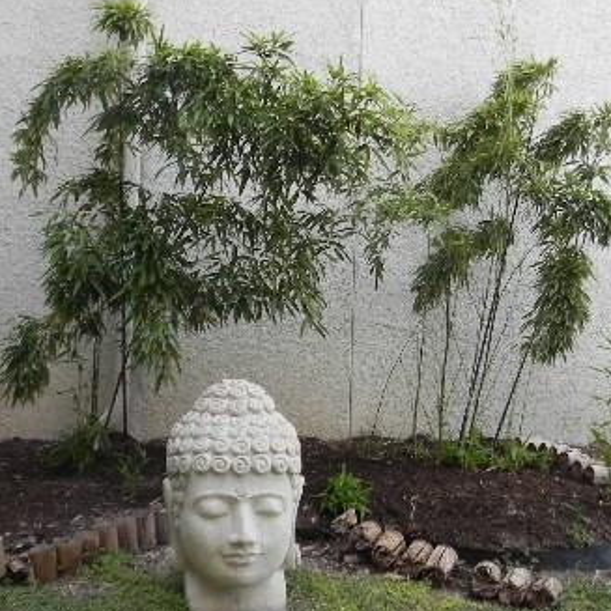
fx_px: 899
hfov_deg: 37.4
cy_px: 353
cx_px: 237
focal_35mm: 45
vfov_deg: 37.5
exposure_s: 1/82.2
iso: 160
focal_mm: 4.6
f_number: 3.2
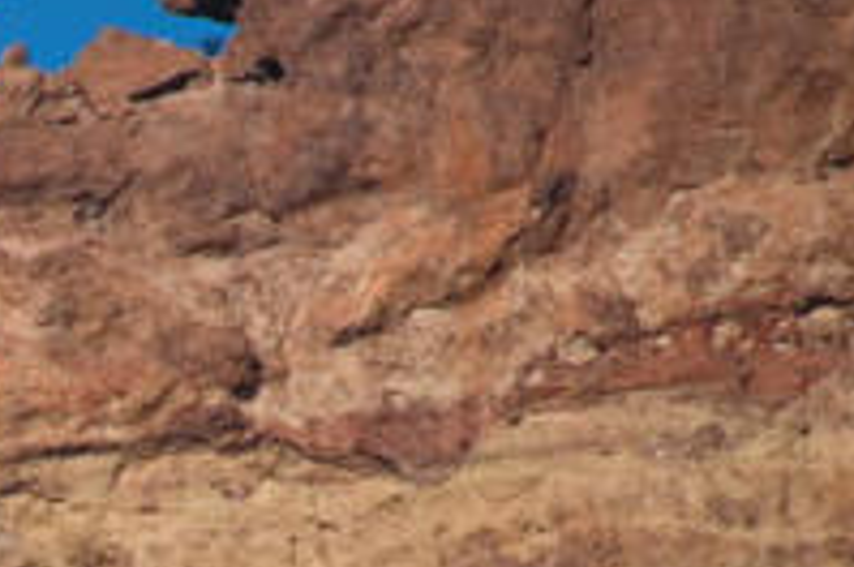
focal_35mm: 1910
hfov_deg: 1.1
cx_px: -270
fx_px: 45236
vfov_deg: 0.7
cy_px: 687
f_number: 6.3
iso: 250
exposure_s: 1/1000
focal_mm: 300
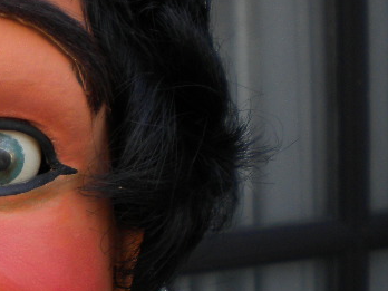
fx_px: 1154
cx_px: -173
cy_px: 261
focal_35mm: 103
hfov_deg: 17.4
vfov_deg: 14.2
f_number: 3.1
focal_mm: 6.3
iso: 80
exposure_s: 1/81.3
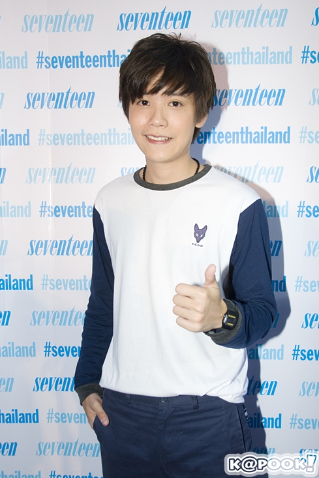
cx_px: 160
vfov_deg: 48.4
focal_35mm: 40
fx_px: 531
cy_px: 243
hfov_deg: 33.4
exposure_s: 1/100
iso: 500
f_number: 5.6
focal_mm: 26
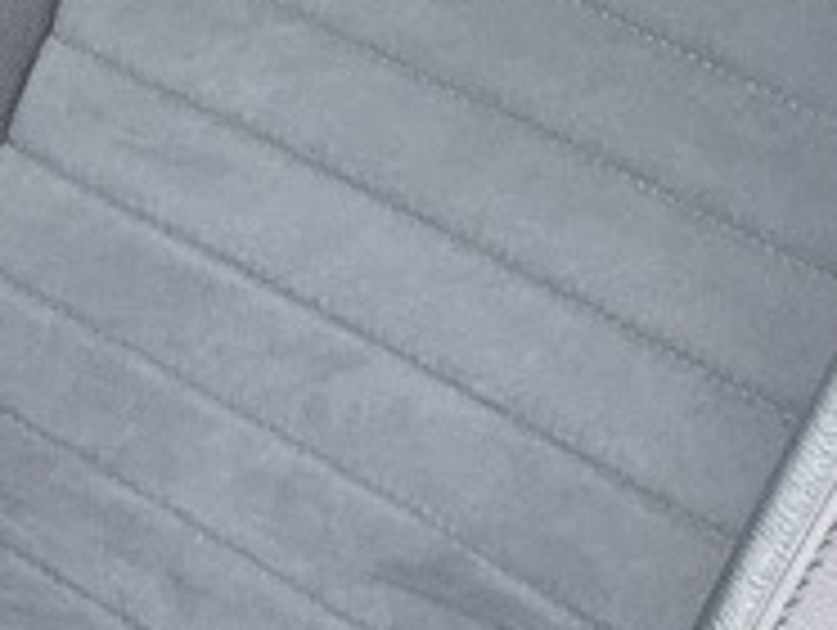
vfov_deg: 7.4
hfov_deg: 9.6
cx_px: -320
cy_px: 382
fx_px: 4866
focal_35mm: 201
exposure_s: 1/121
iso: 100
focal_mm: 4.2
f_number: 1.6
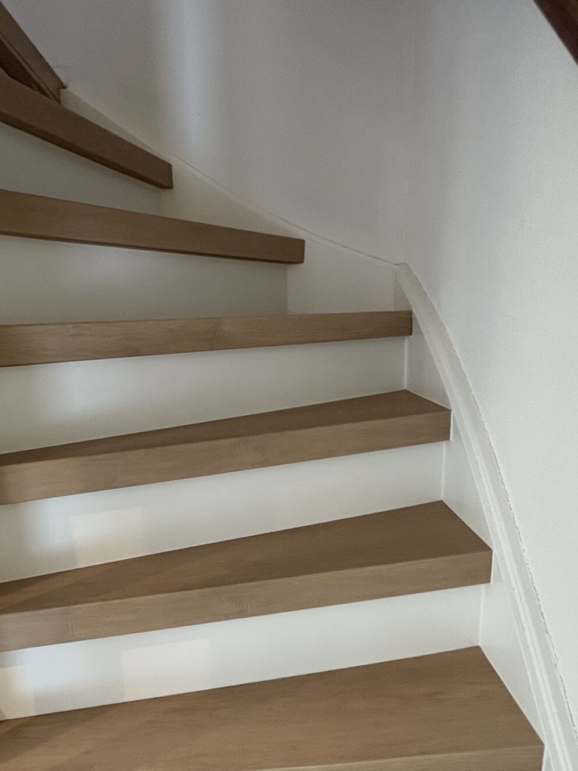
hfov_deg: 51.0
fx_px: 601
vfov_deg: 63.8
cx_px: 229
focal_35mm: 27
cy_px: 508
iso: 320
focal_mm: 2.22
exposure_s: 1/60
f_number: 2.2
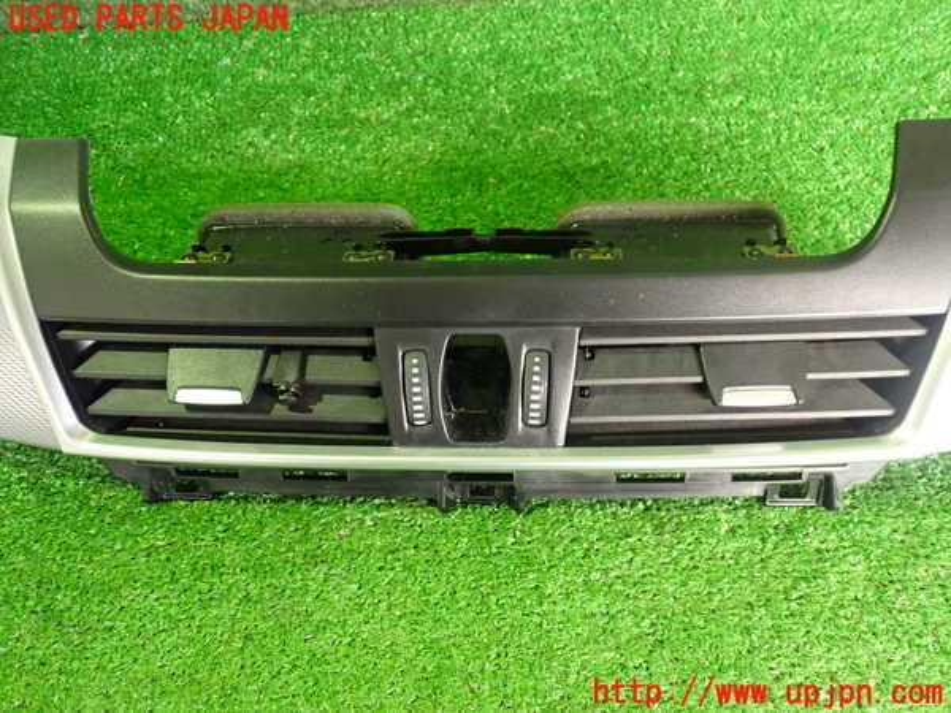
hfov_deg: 60.0
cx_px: 476
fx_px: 824
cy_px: 356
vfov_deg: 46.8
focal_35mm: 30
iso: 800
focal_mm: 5.4
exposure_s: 1/25
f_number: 2.3
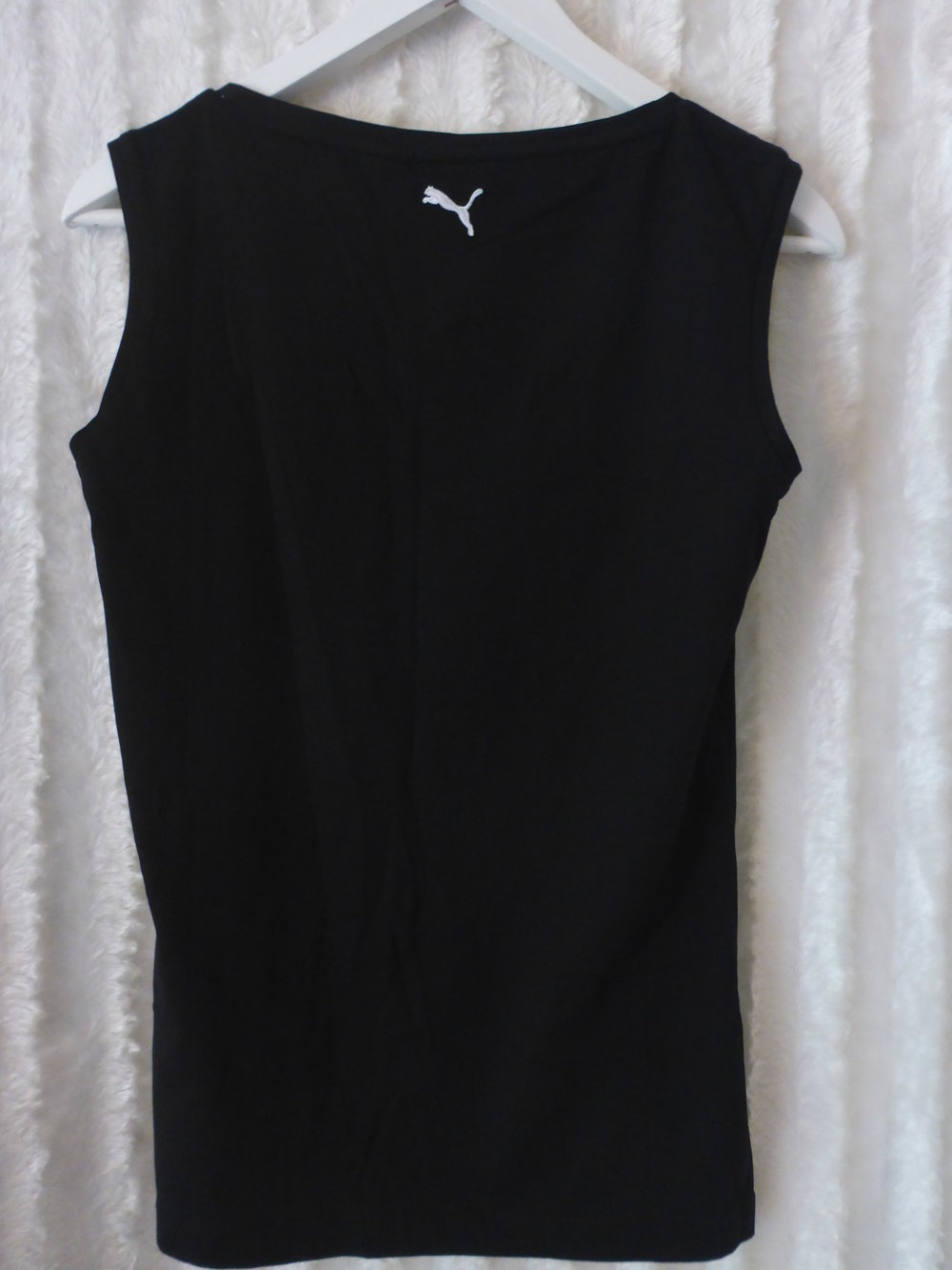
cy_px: 635
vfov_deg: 63.4
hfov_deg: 49.8
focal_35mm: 28
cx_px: 476
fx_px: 1027
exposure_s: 1/6
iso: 400
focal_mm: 4.9
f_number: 3.3
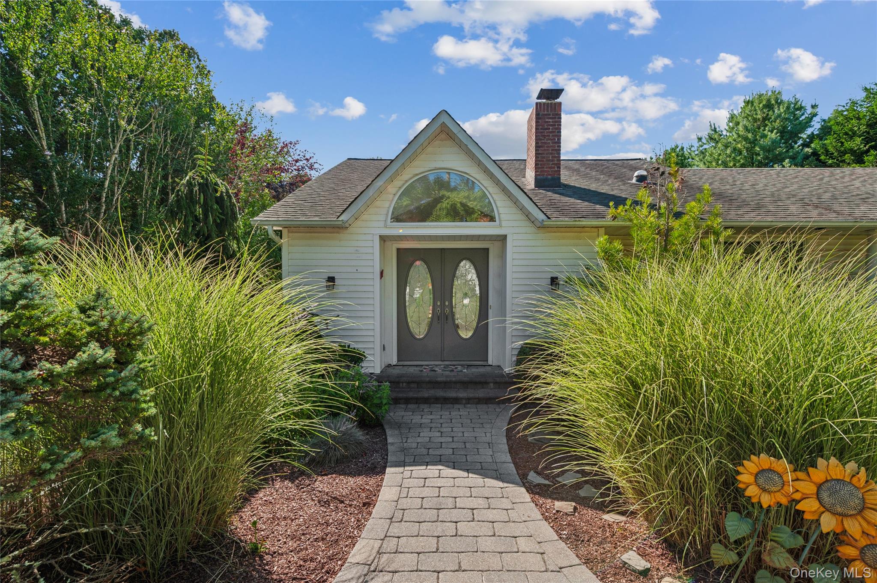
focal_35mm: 16
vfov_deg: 73.7
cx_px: 438
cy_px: 292
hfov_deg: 96.8
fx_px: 389
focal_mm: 16
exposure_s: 1/400
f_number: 8
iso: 200
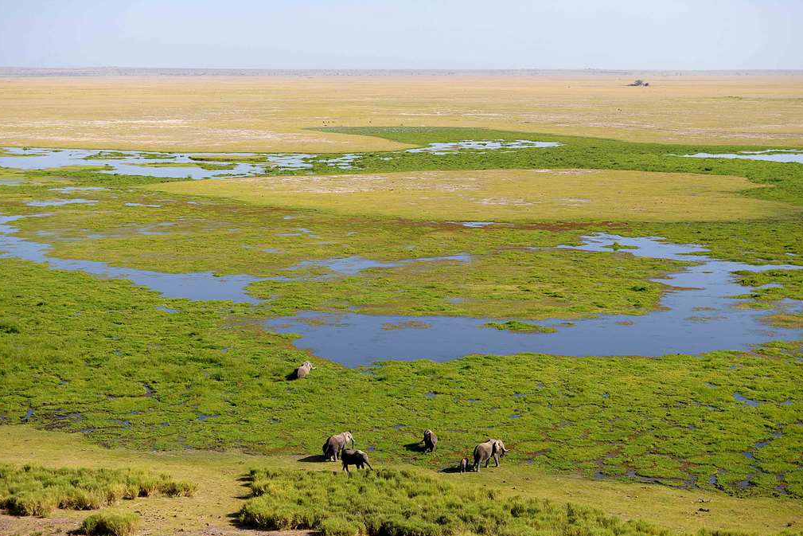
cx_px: 398
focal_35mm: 71
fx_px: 1584
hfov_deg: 28.4
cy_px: 271
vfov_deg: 19.2
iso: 160
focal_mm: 70
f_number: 6.3
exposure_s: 1/640
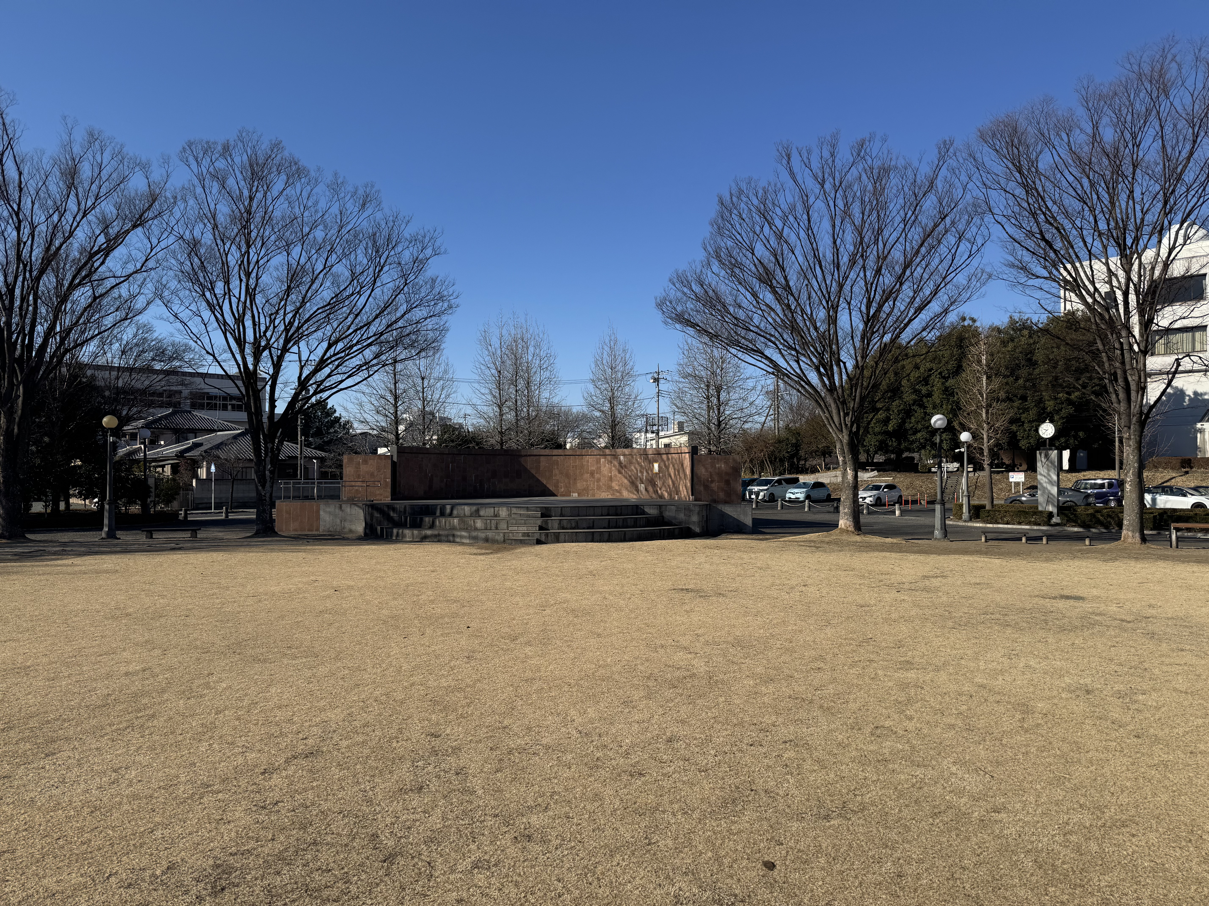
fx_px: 838
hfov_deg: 71.6
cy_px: 453
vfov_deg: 56.8
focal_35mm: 24
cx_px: 604
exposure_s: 1/5348
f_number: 1.78
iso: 80
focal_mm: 6.76
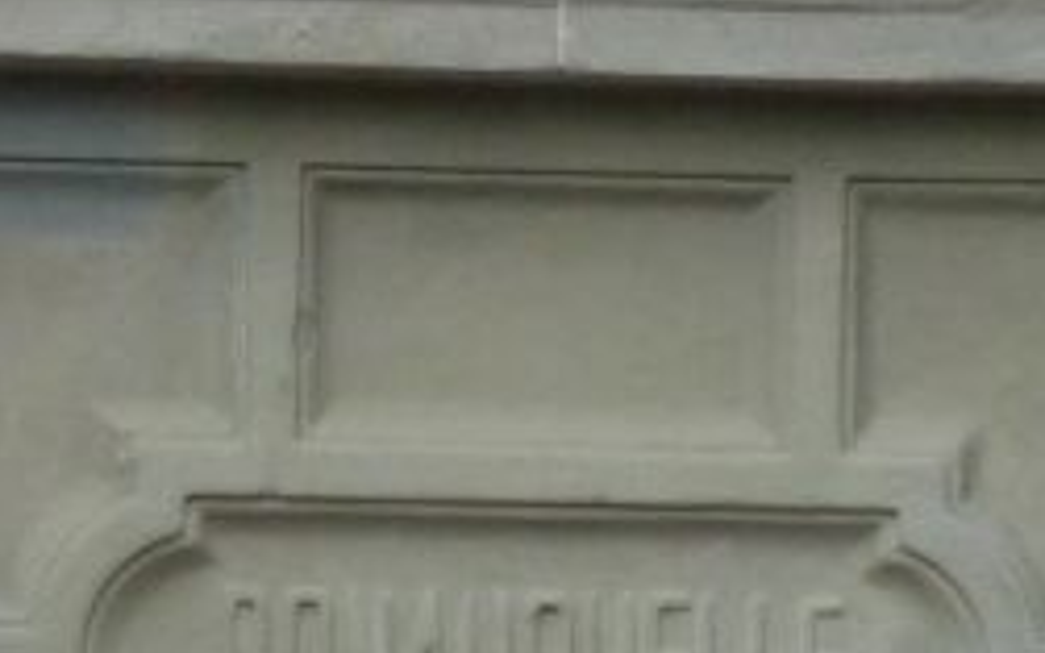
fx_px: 8261
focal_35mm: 290
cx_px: 520
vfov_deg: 4.5
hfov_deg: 7.2
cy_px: -391
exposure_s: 1/800
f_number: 5
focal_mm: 9.4
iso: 400
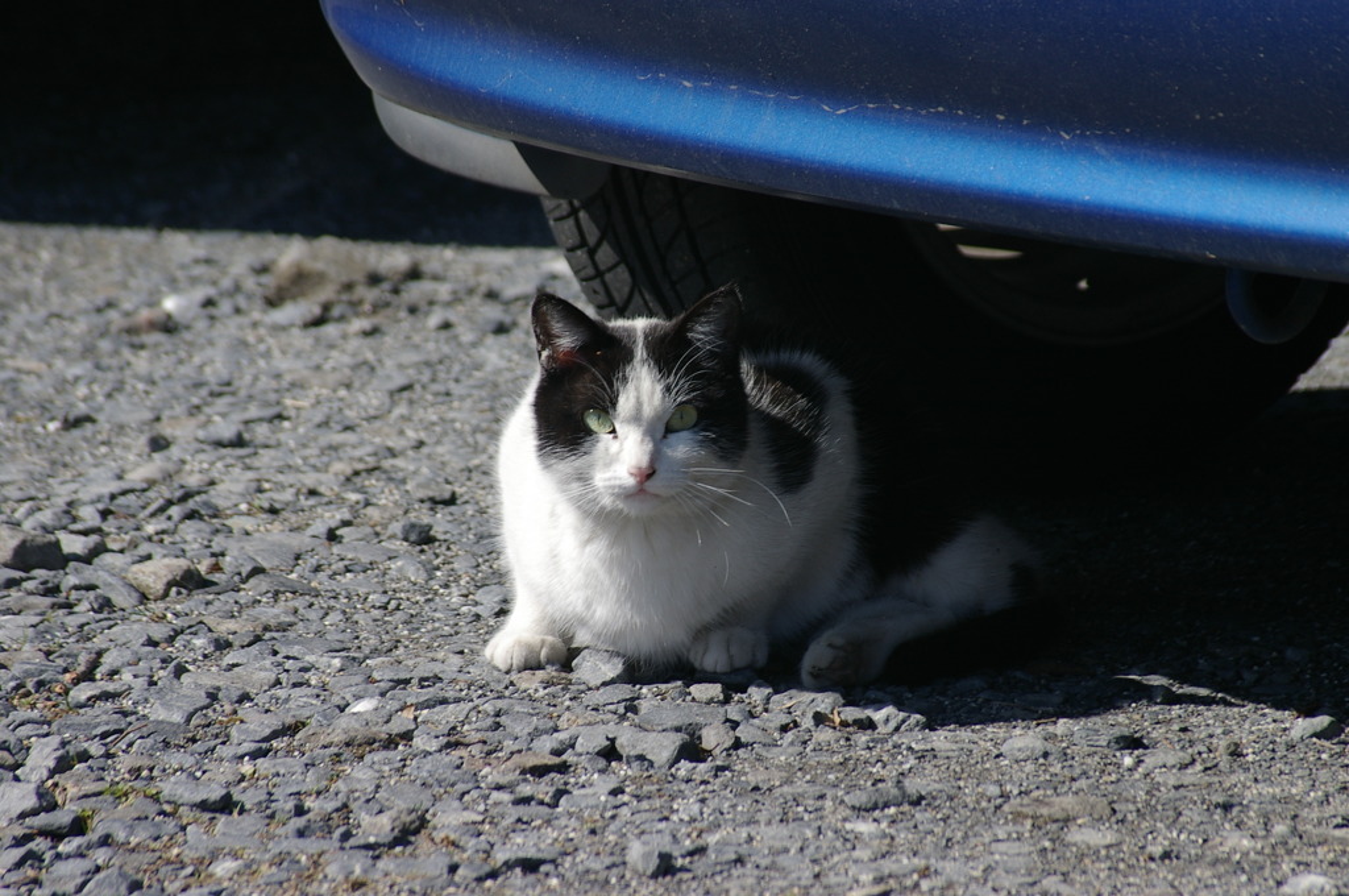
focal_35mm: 450
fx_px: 16841
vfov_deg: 3.0
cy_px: 448
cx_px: 674
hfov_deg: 4.6
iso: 200
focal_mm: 300
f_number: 7.1
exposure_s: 1/400
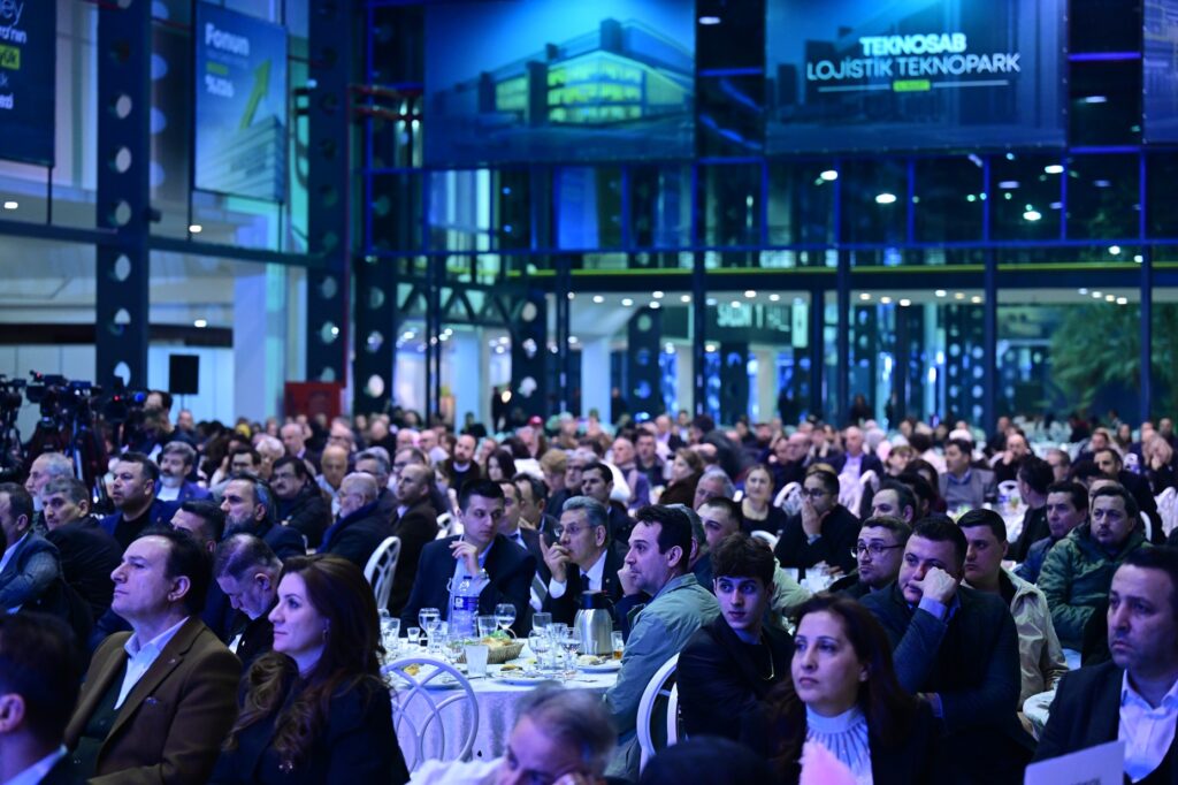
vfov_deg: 19.4
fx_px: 2290
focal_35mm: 70
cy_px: 392
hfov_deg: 28.9
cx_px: 589
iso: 2500
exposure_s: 1/100
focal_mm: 70
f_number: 3.2
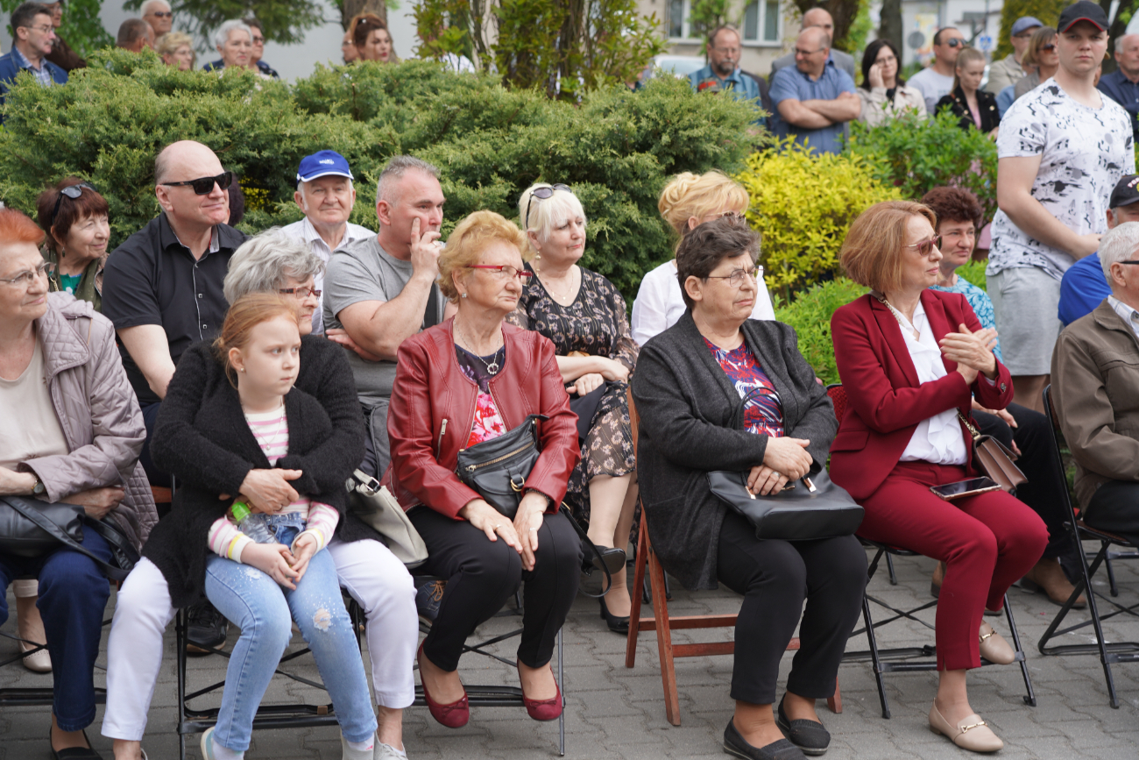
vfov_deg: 23.4
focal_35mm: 58
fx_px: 1835
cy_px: 380
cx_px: 570
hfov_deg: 34.5
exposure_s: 1/160
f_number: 4
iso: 160
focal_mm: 58
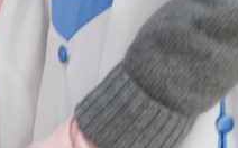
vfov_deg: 2.0
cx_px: -134
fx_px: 4205
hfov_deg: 3.2
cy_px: -141
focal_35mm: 649
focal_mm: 150
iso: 1000
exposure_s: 1/160
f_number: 4
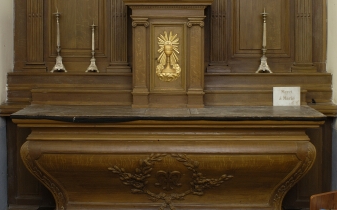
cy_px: 56
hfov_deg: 31.5
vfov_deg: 19.8
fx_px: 596
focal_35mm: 65
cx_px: 168
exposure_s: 2
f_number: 16
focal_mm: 28
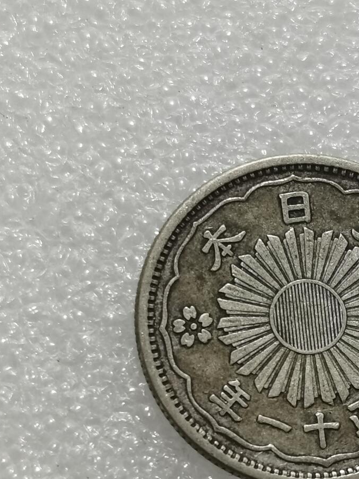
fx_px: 1701
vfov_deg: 16.0
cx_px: 298
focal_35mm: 123
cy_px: 228
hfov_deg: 12.0
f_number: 1.8
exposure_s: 1/100
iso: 100
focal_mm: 5.58
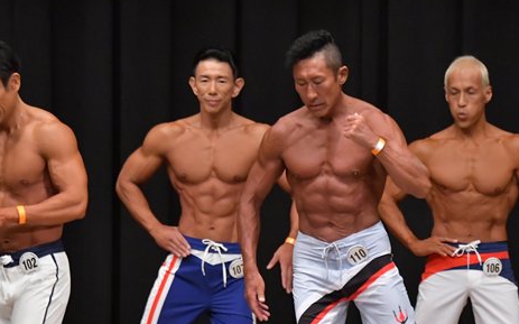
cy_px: 222
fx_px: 5232
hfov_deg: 5.7
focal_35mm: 370
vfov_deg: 3.5
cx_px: 376
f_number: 5.6
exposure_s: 1/400
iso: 6400
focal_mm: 145
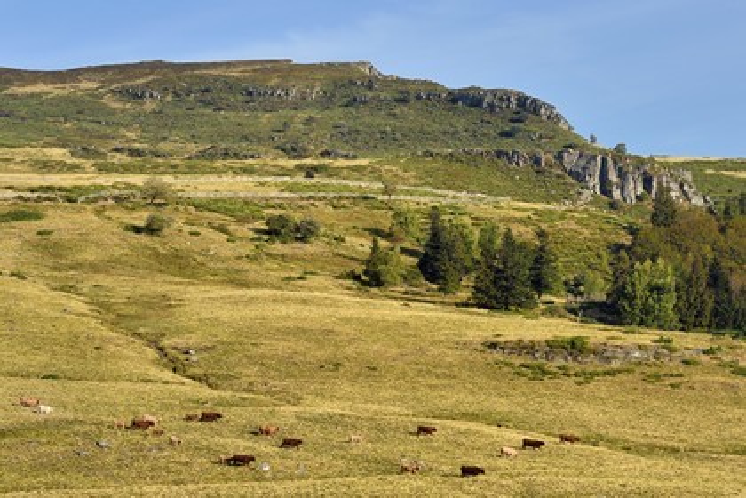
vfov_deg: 14.0
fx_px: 2031
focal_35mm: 98
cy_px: 249
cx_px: 373
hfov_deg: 20.8
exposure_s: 1/250
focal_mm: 98
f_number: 11
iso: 200
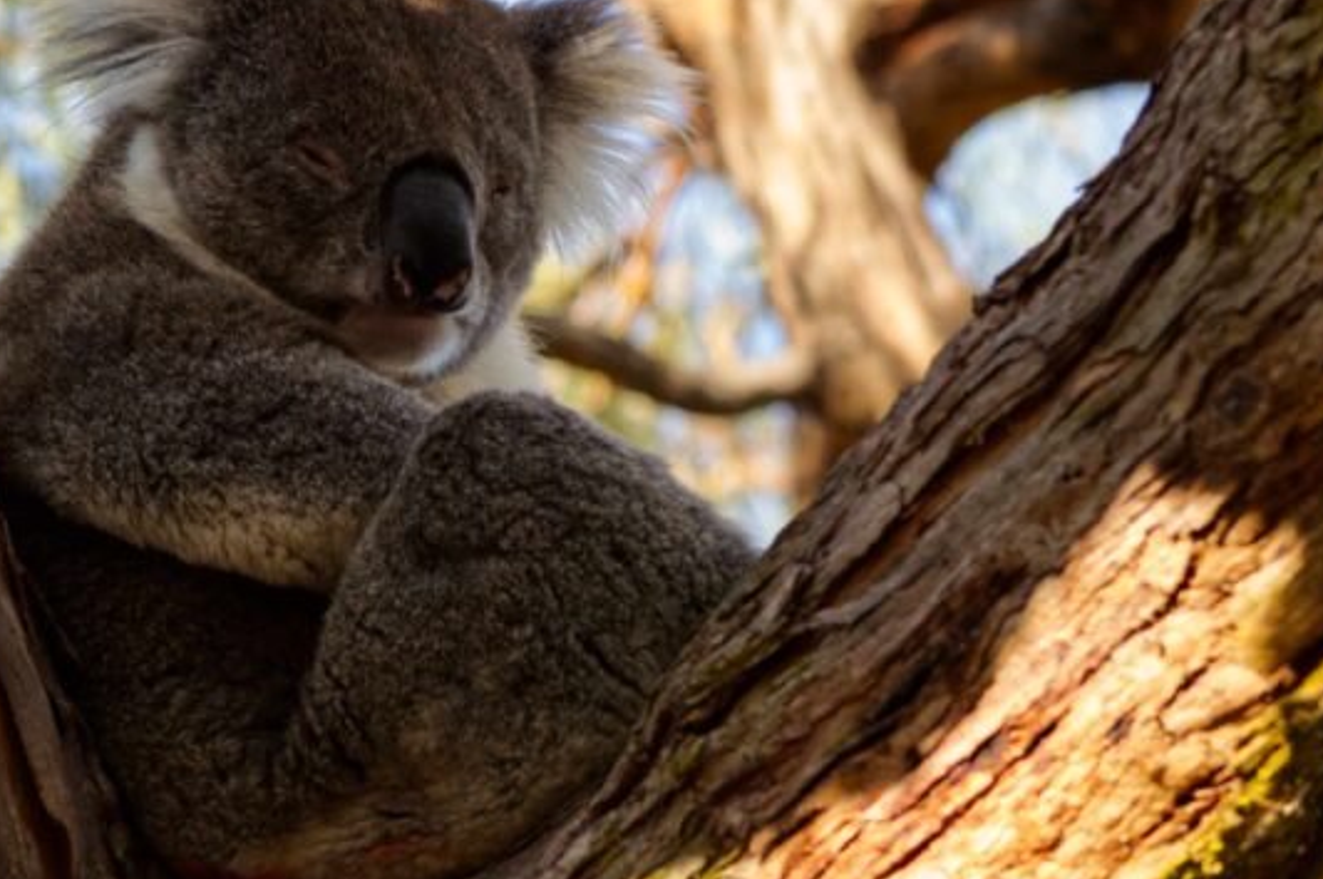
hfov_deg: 9.7
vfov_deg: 6.5
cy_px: 344
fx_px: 7781
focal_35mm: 212
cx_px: 524
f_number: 5.6
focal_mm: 98
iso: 100
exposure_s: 1/50
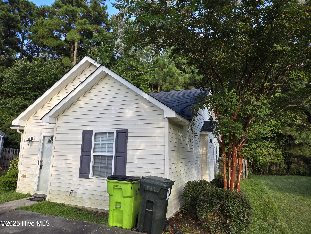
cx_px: 156
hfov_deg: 73.9
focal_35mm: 23
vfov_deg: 58.9
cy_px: 117
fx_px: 207
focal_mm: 5.4
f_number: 1.8
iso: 80
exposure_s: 1/624
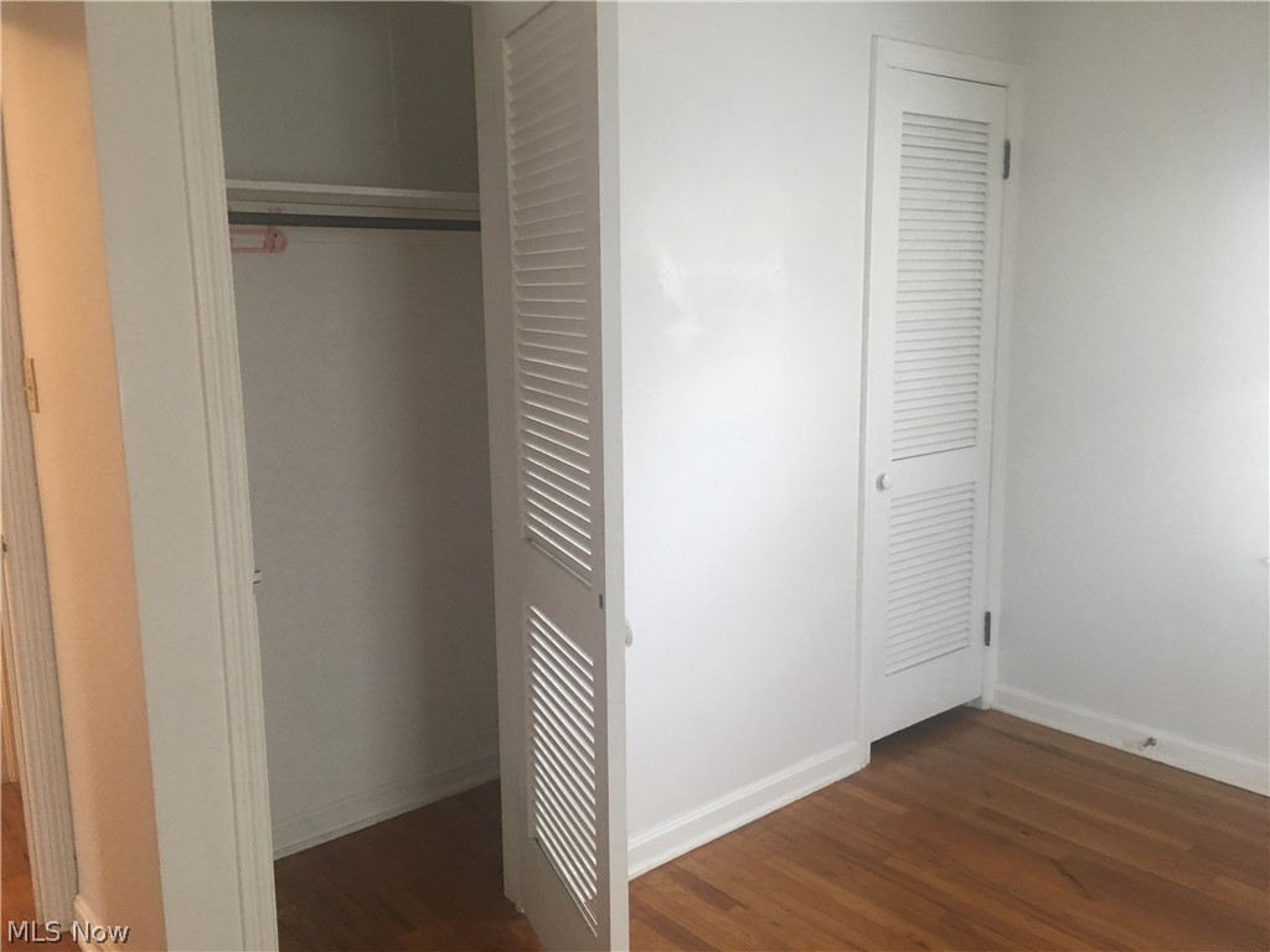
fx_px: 1064
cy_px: 476
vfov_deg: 48.2
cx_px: 635
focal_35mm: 29
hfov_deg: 61.7
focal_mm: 4.15
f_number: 2.2
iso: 64
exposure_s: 1/17
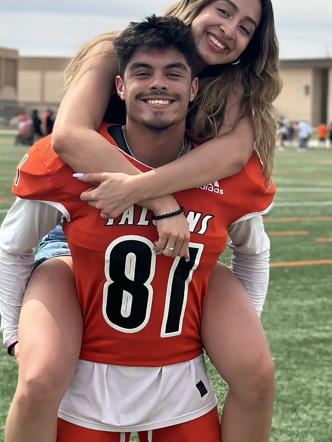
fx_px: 1394
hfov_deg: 13.6
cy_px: 182
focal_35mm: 109
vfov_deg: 18.0
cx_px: 169
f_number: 1.78
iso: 100
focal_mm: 6.86
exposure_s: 1/8197
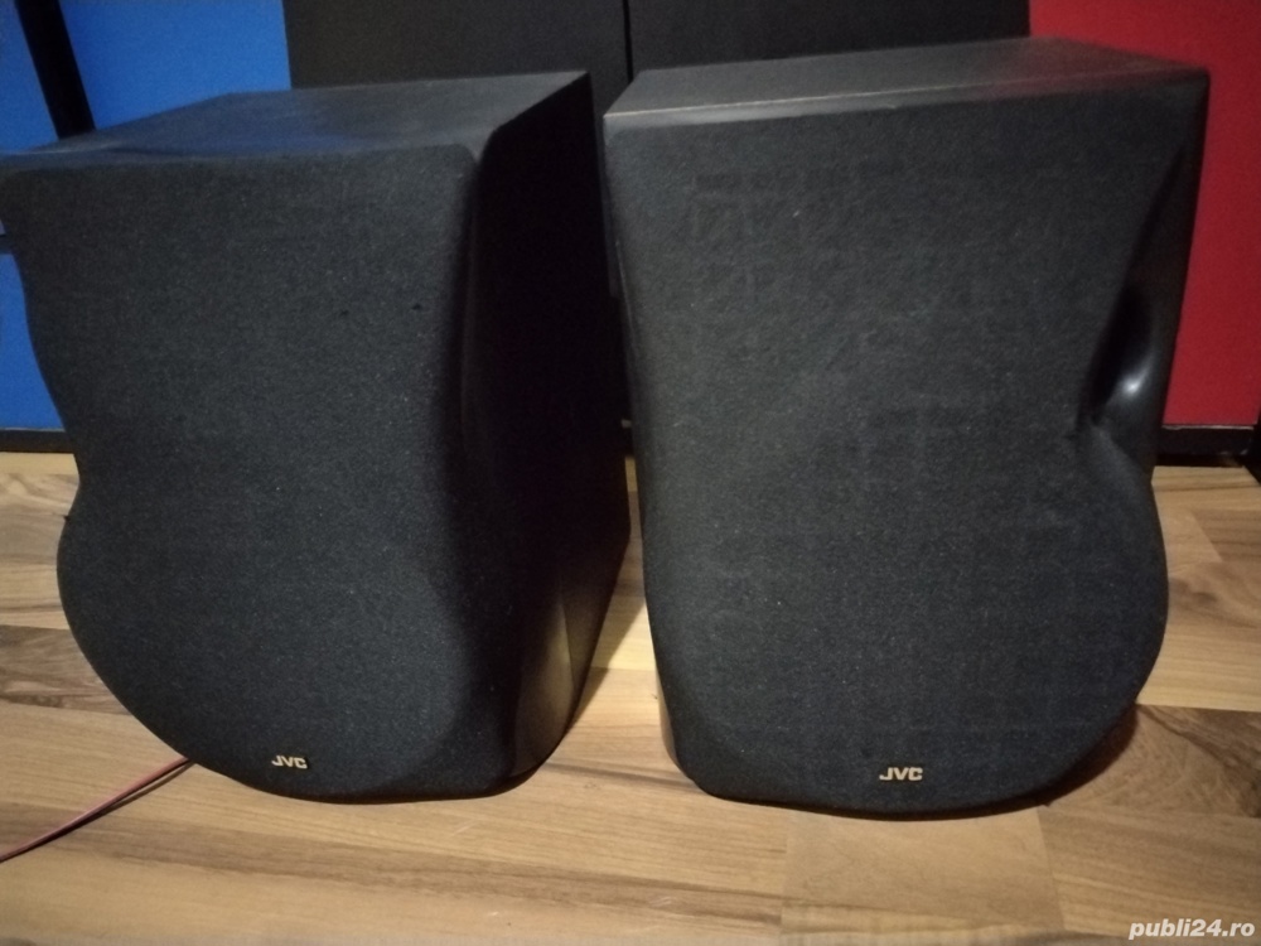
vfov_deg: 53.1
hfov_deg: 67.3
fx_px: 947
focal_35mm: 26
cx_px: 630
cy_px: 473
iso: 6822
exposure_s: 1/16.7
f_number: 1.8
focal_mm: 4.75
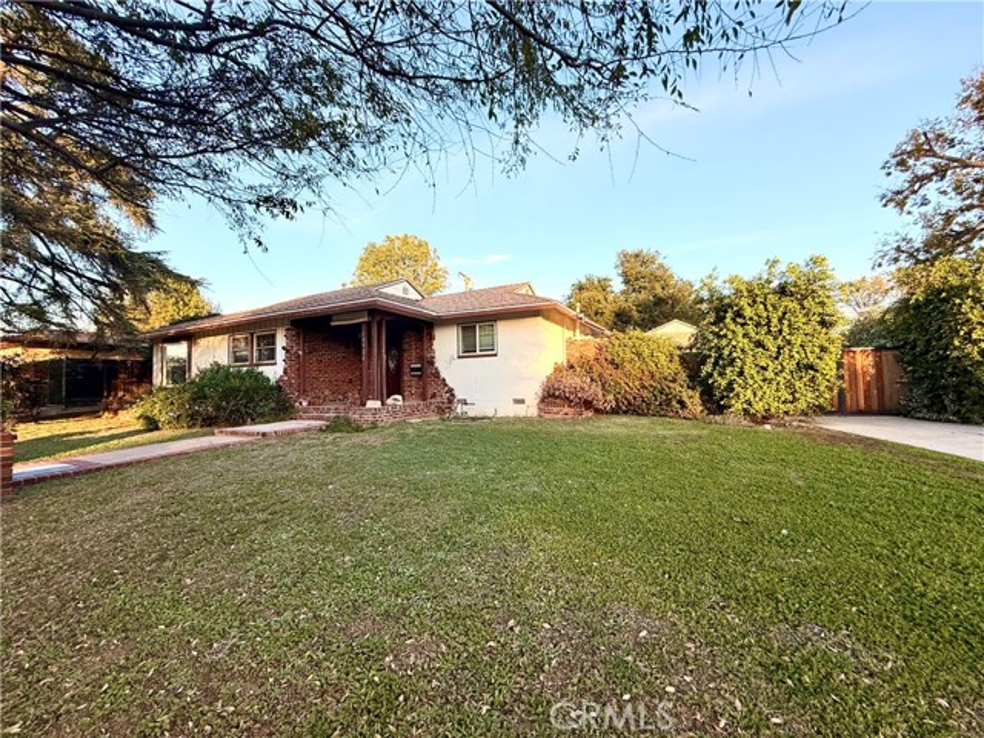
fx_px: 398
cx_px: 492
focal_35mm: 14
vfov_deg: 85.7
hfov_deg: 102.1
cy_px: 369
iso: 50
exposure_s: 1/290
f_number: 2.2
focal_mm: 2.22
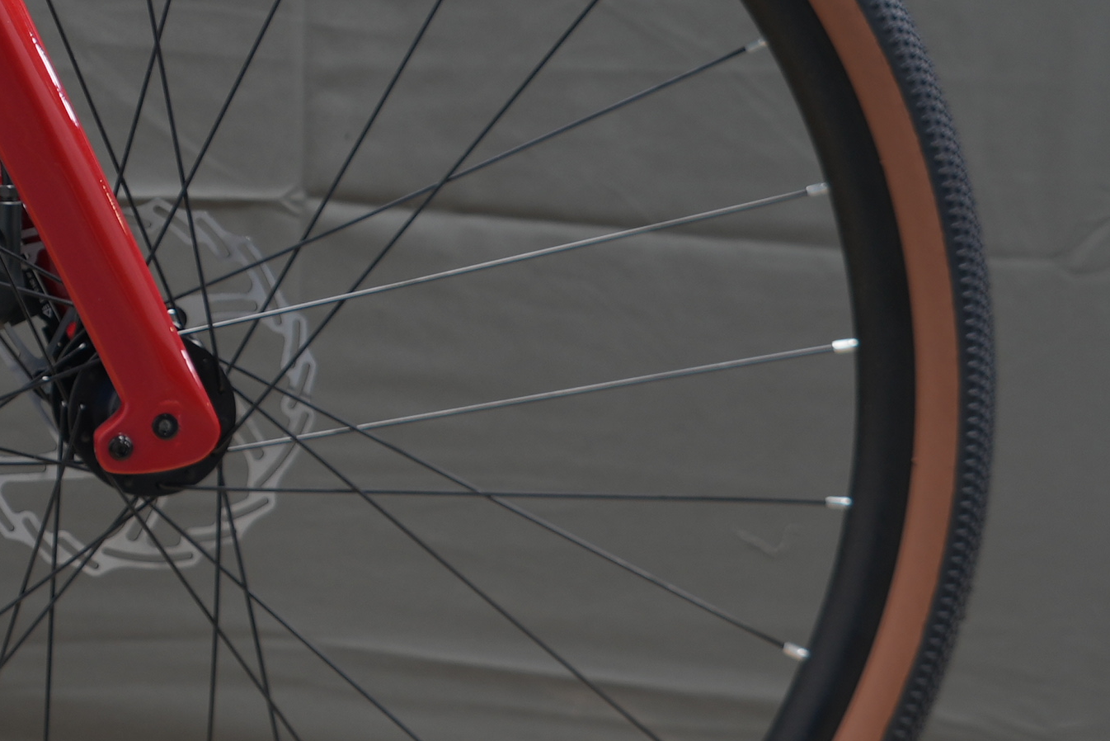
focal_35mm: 292
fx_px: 9005
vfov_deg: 4.7
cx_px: -1011
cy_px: -219
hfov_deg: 6.8
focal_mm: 70
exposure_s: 1/6
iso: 100
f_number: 5
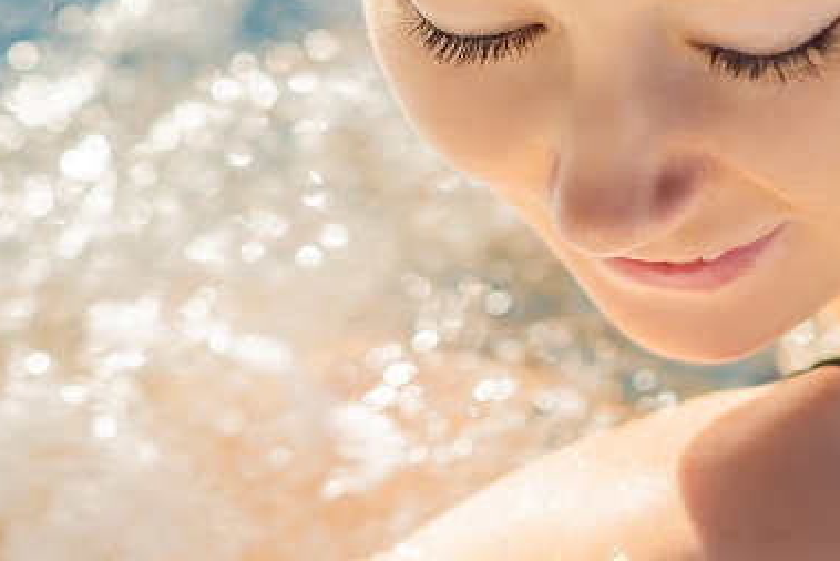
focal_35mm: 145
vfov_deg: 9.5
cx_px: 321
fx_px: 3384
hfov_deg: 14.1
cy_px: 430
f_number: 2.5
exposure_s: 1/2000
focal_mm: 55
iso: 100
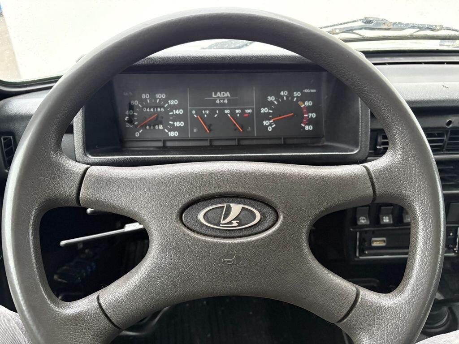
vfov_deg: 53.1
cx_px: 230
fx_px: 345
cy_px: 172
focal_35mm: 26
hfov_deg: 67.3
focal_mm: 5.96
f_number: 1.6
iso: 640
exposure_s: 1/36
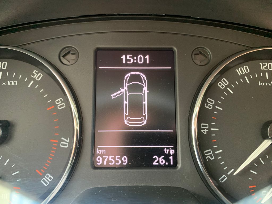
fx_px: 204
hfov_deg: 67.3
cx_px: 136
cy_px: 102
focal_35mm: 26
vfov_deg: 53.1
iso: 400
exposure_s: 1/51
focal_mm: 4.25
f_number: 1.8
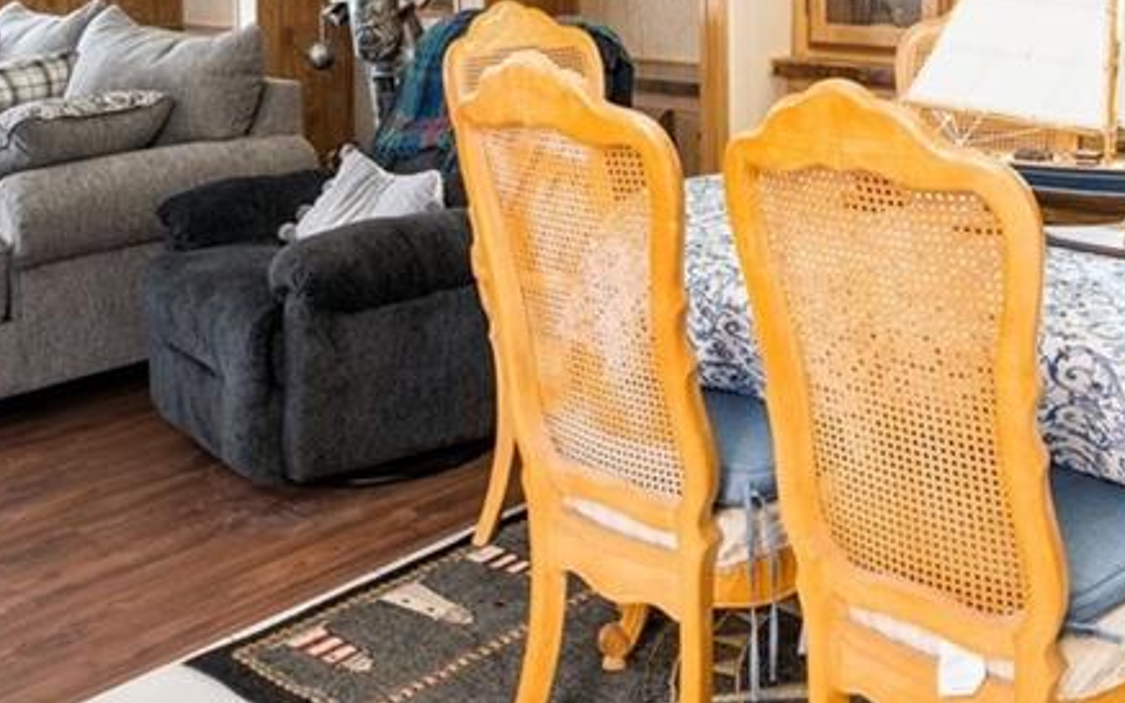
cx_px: 788
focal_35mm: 43
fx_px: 1318
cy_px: -86
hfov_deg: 45.2
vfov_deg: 27.2
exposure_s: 1
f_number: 9
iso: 200
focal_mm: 12
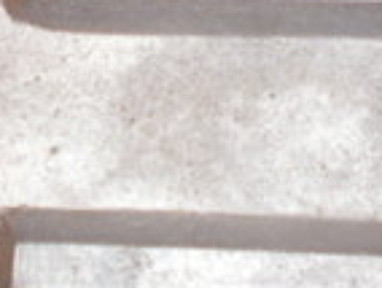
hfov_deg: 18.3
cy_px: 70
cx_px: 135
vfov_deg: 13.8
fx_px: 1183
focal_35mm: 107
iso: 400
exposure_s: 1/2
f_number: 3.1
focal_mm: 6.3
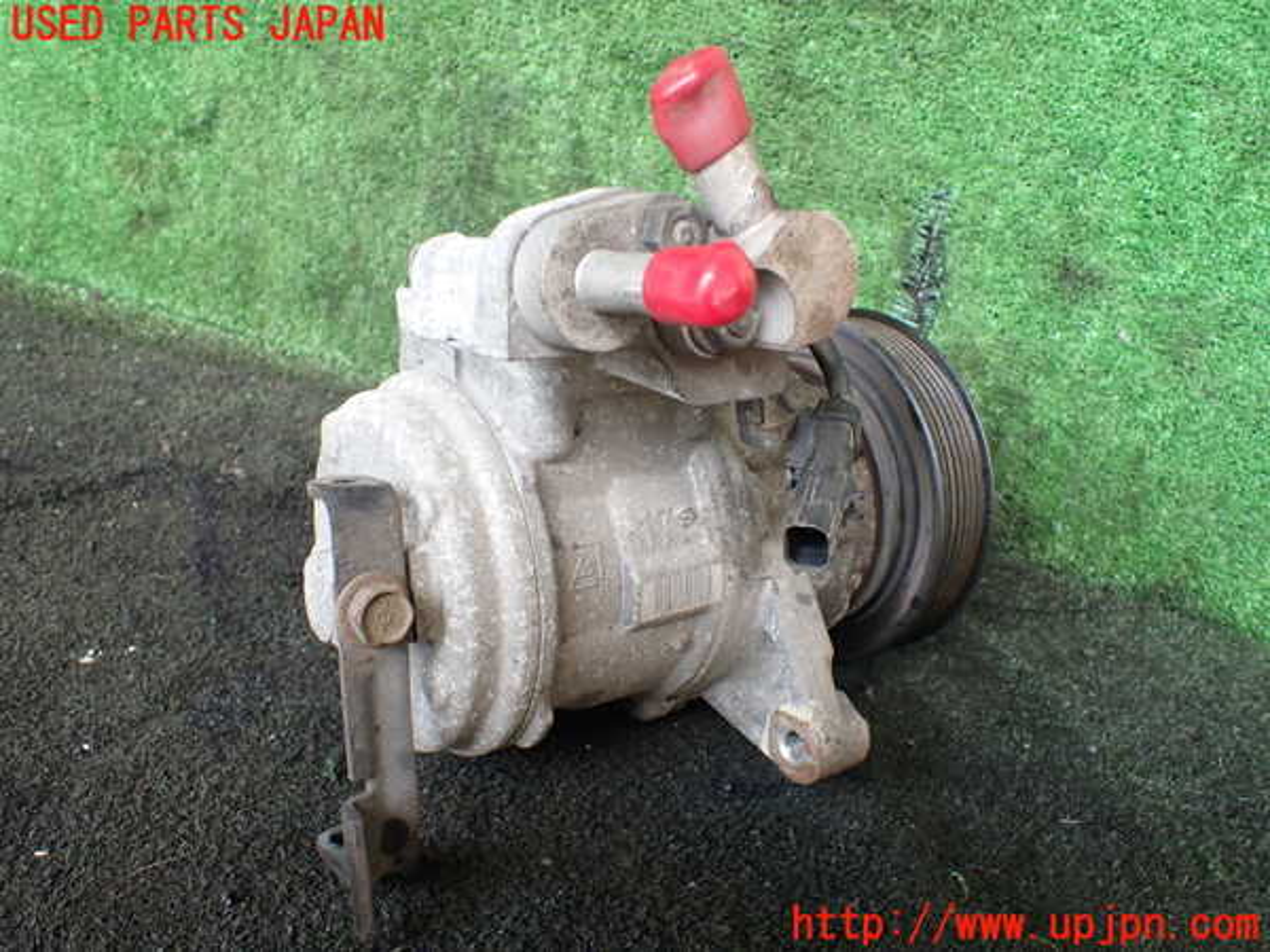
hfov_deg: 60.0
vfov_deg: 46.8
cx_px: 635
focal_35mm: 30
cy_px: 476
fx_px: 1101
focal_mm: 5.4
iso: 250
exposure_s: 1/125
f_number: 2.3
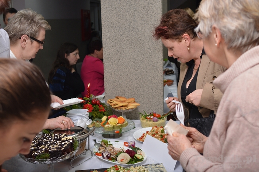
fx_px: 302
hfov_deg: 46.4
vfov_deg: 31.8
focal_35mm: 42
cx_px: 130
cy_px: 86
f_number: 4
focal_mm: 28
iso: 200
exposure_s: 1/200
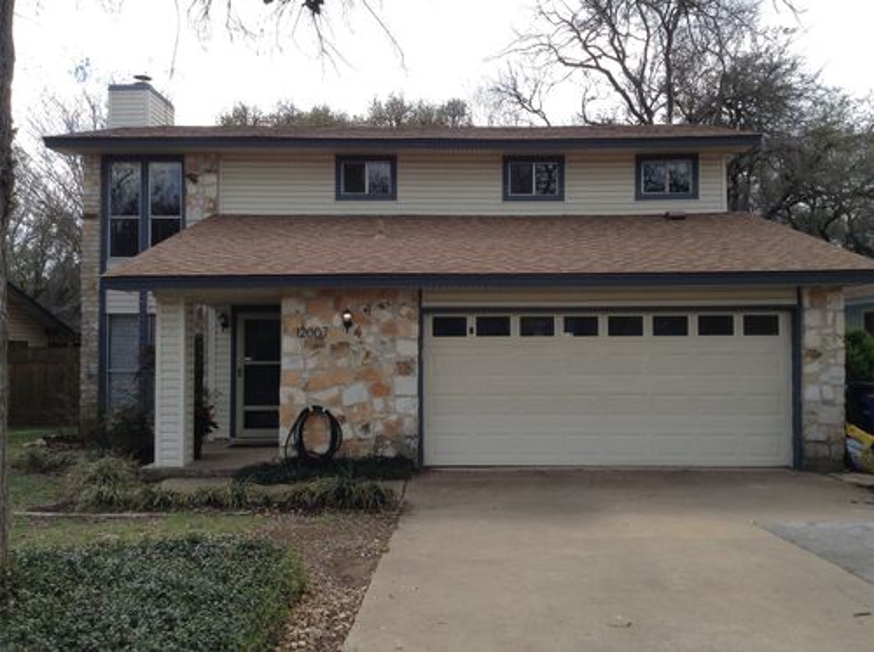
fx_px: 832
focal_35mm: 33
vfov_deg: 42.8
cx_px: 437
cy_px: 326
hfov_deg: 55.4
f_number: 2.4
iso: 25
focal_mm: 3.3
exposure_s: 1/616
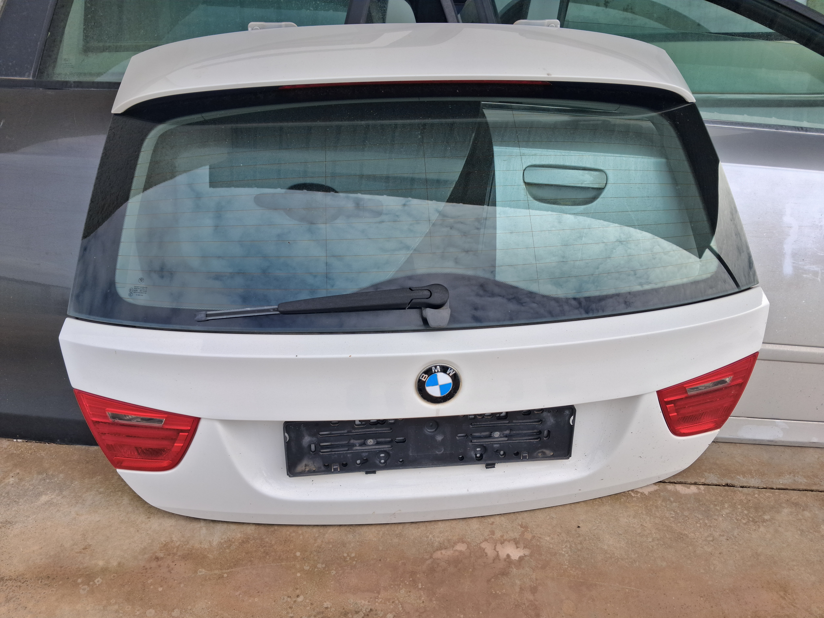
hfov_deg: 65.3
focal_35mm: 27
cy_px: 309
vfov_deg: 51.4
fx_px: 643
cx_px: 412
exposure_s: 1/273
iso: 25
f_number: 1.8
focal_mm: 4
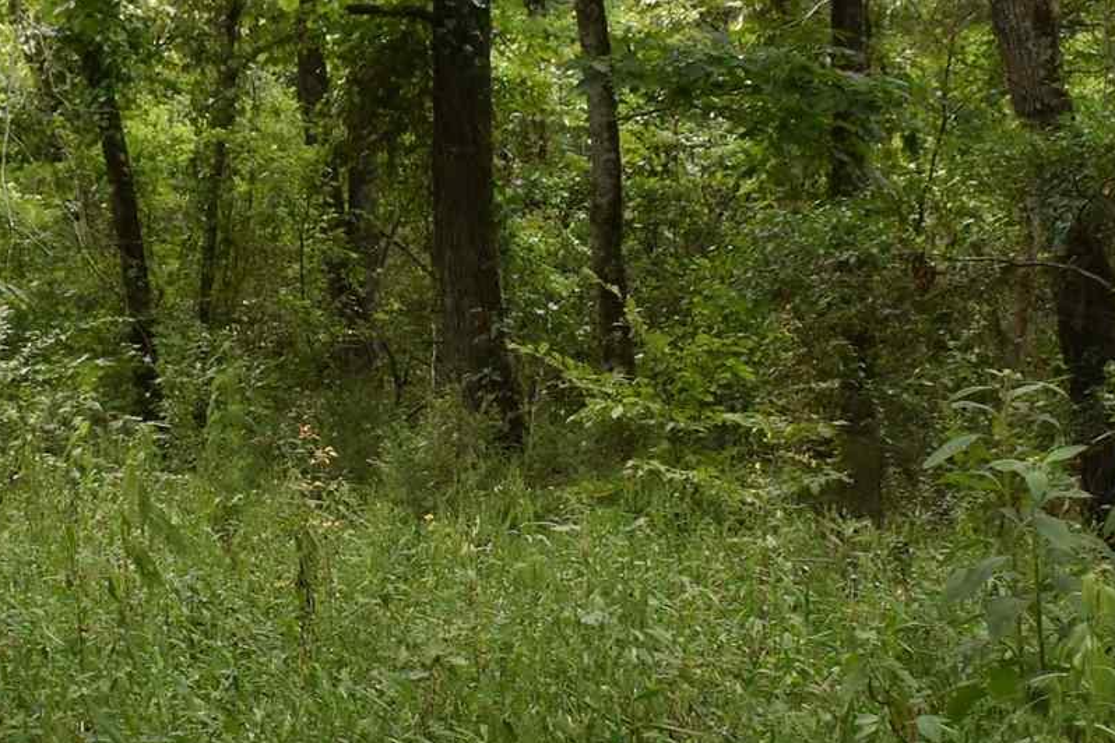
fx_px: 3221
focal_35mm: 104
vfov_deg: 13.1
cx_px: 366
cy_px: 513
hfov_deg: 19.6
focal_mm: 18
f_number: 4.5
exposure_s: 1/250
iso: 400
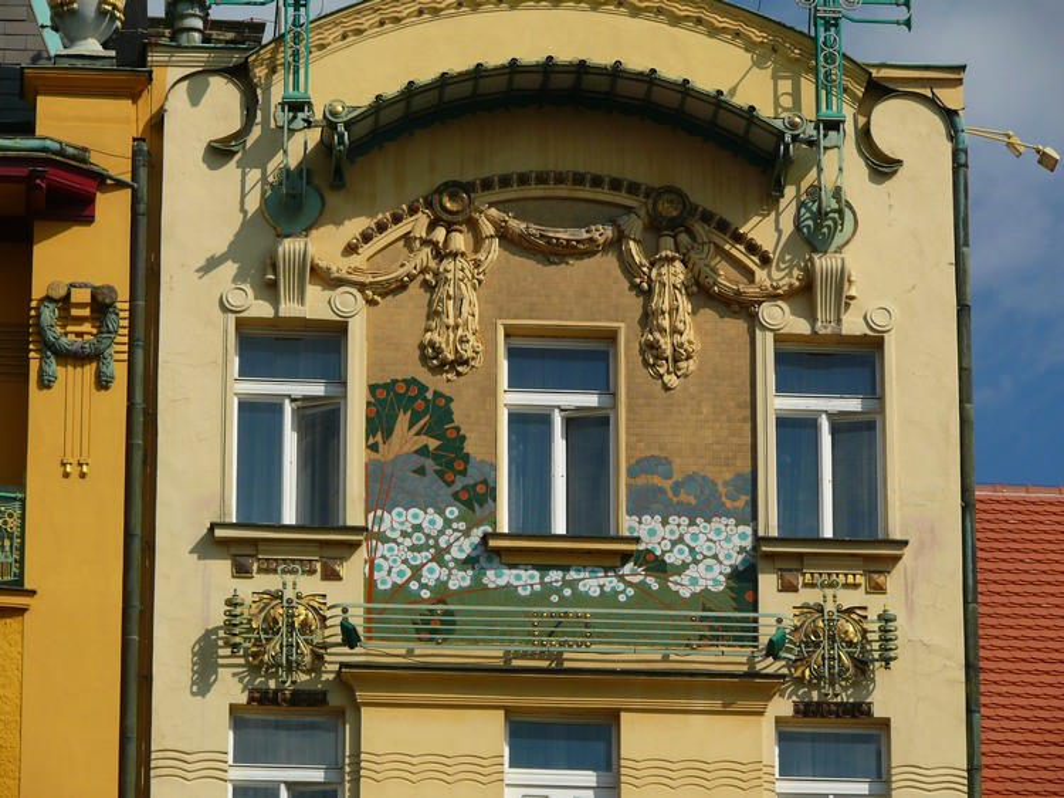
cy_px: 399
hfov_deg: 9.6
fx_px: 6330
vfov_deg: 7.2
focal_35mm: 206
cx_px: 532
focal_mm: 43.6
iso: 100
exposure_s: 1/320
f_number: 5.6
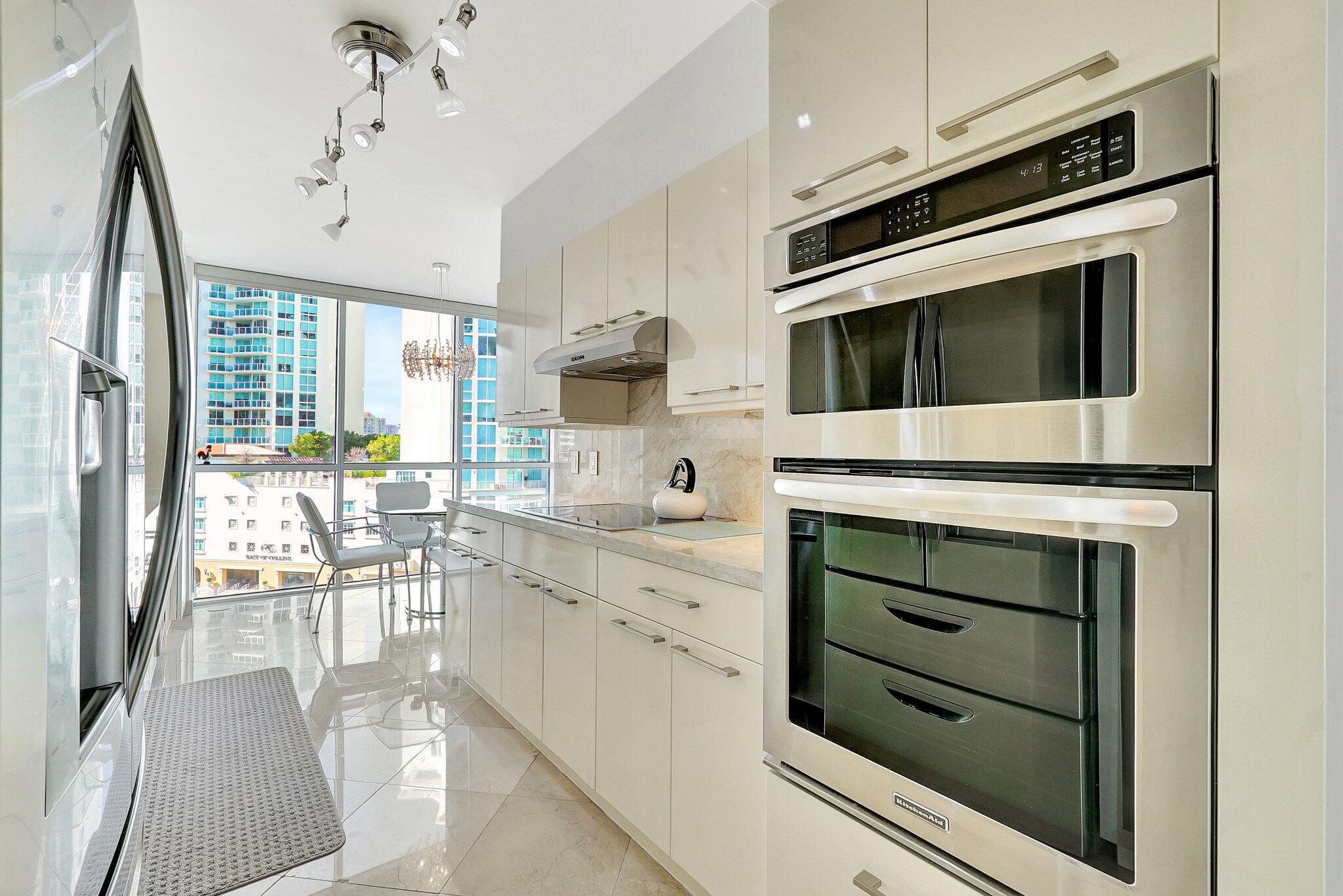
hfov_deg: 95.0
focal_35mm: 16
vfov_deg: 72.1
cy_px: 448
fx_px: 616
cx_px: 672
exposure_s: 1/15
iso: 640
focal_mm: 16.5
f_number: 13
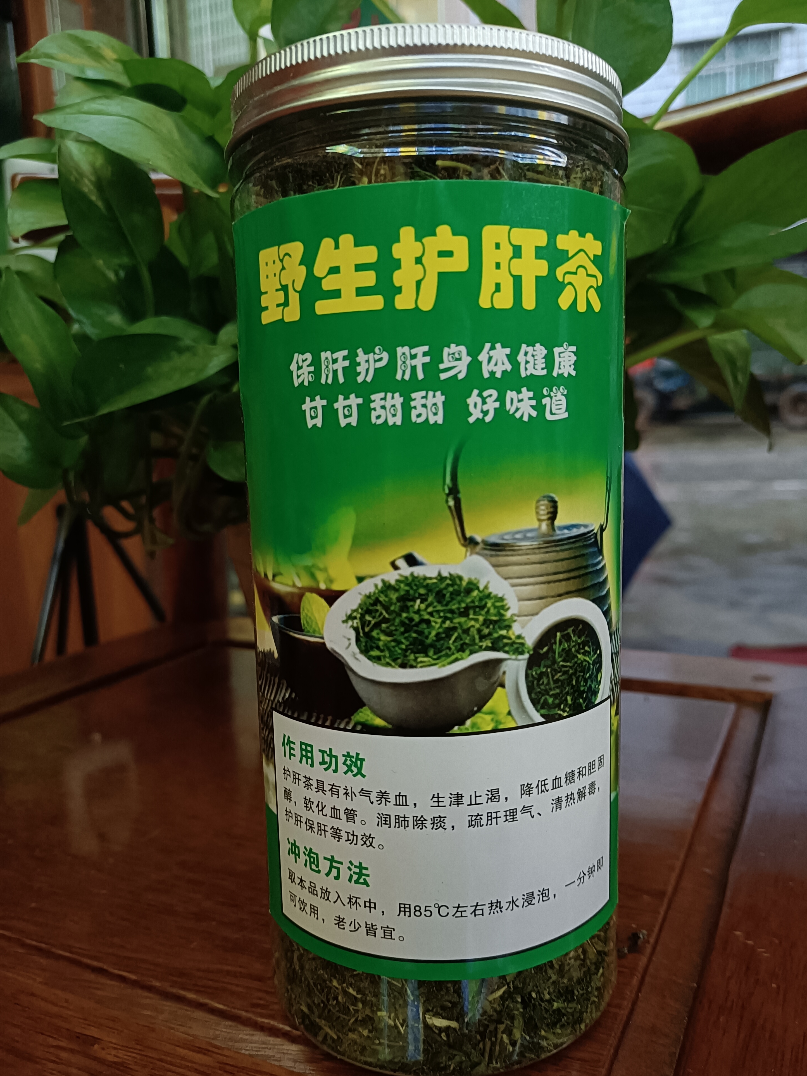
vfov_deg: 65.3
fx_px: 839
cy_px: 556
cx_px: 417
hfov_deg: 51.3
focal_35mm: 27
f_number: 1.8
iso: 1024
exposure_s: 1/33.3
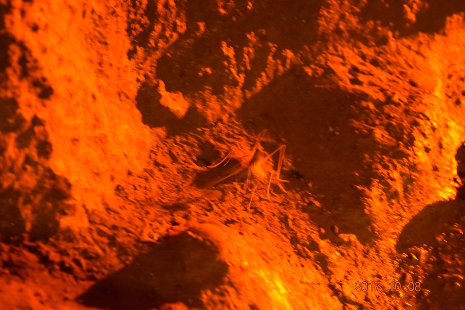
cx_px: 232
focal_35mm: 82
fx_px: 1065
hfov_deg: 24.6
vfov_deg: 16.5
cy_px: 155
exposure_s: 1/4
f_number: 5.6
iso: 6400
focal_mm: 55
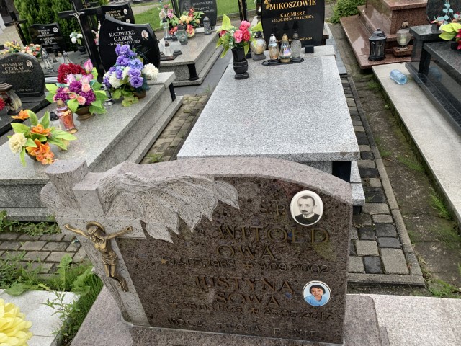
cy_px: 173
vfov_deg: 53.1
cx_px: 230
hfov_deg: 67.3
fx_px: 346
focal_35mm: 26
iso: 25
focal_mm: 4.25
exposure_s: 1/1054
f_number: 1.8
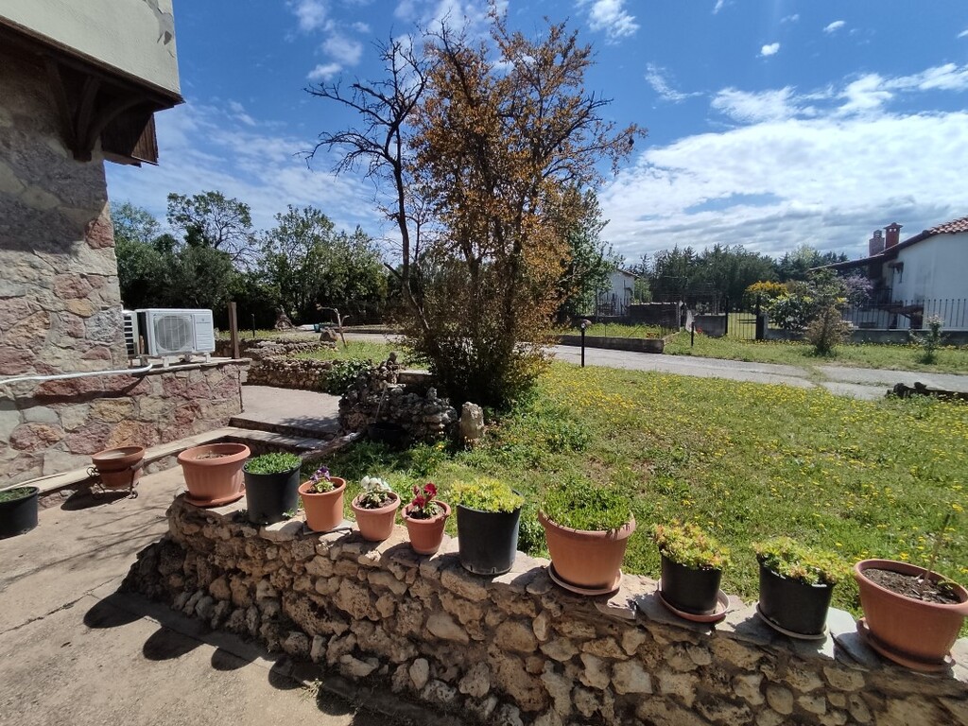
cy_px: 363
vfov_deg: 81.7
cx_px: 484
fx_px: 419
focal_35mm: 15
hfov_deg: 98.2
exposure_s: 1/2326
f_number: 2.2
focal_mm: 1.6
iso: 50
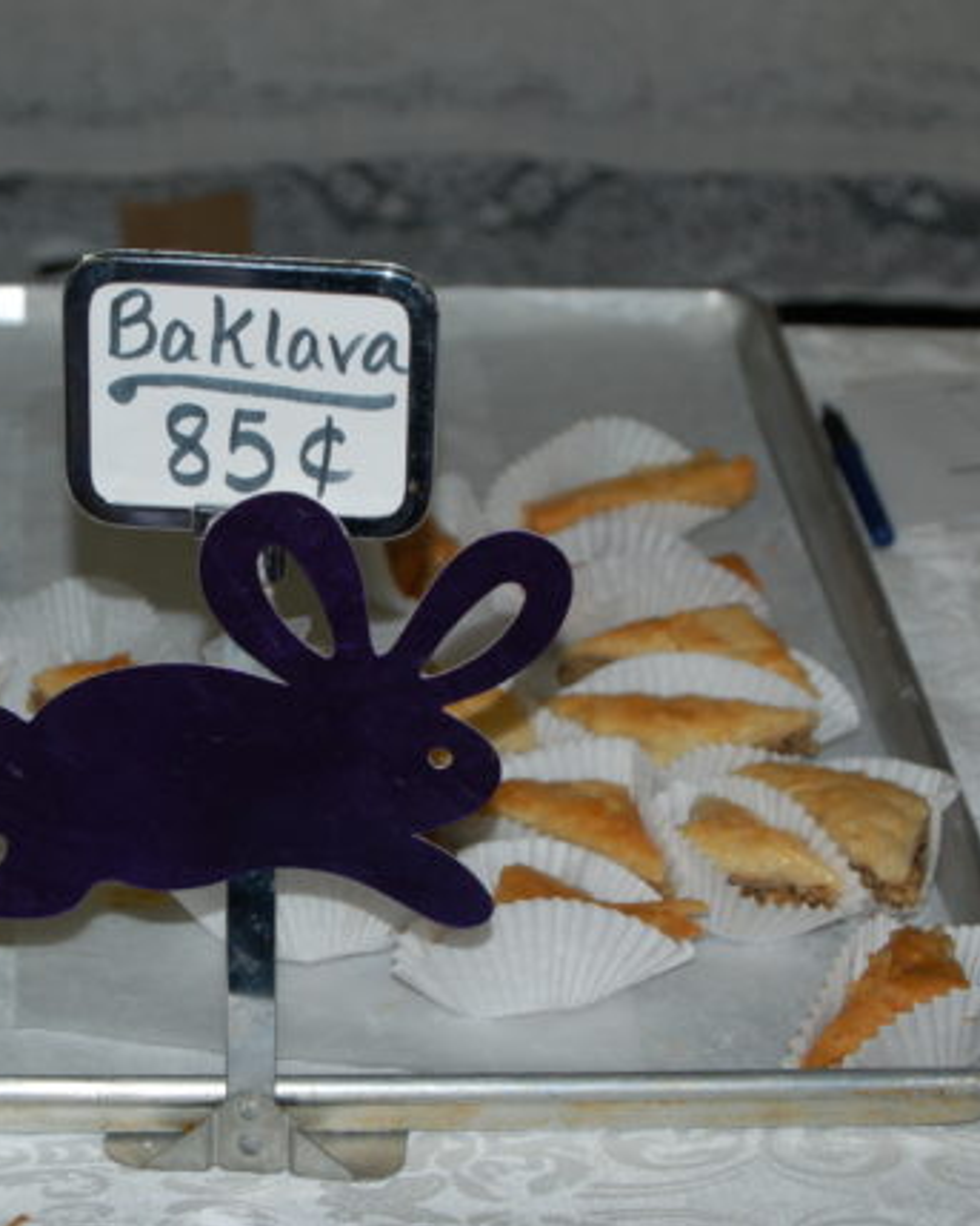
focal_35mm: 118
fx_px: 4269
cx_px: 293
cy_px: 617
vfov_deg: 16.3
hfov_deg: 13.1
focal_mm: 55
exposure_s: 1/60
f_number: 5.6
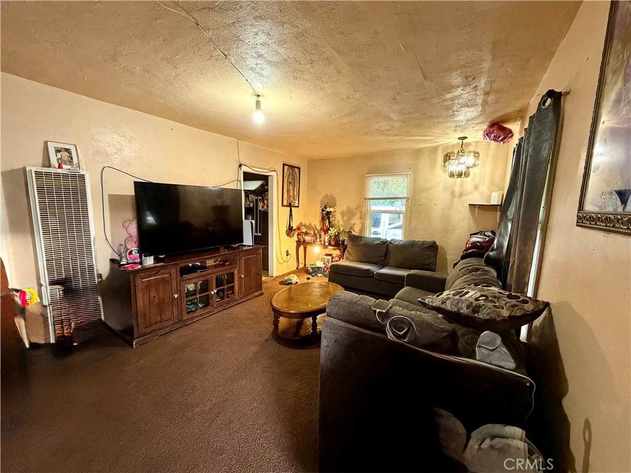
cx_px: 316
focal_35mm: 14
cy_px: 236
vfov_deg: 85.7
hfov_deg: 102.1
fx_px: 255
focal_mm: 2.22
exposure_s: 1/60
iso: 800
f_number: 2.2
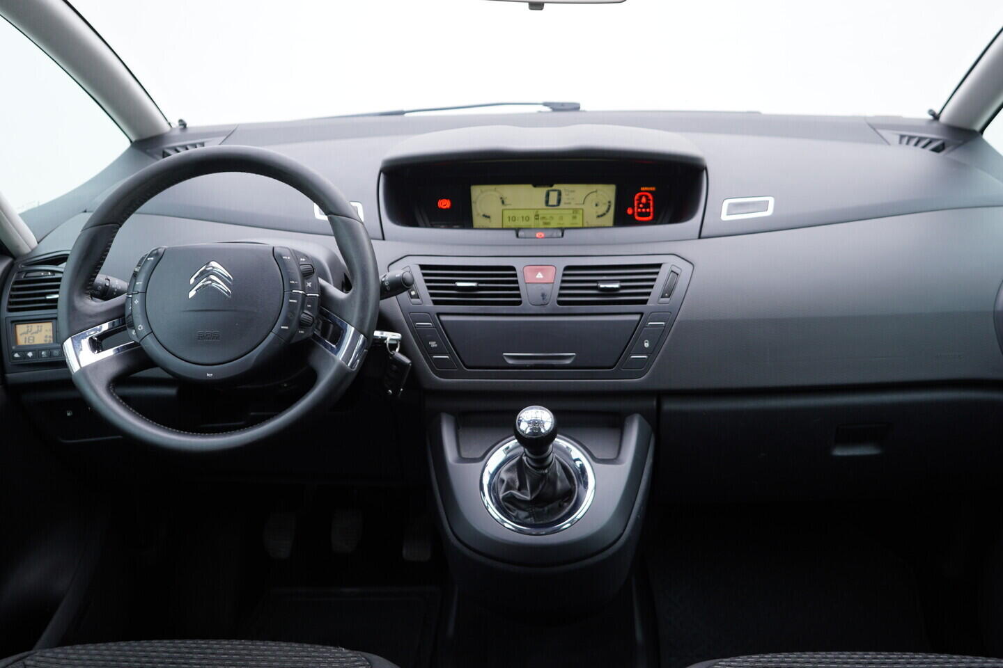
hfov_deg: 53.1
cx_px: 502
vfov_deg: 36.9
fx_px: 1003
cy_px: 334
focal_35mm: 36
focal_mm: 24
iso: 160
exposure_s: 1/40
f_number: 2.8
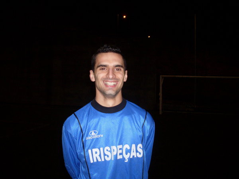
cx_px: 120
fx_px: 262
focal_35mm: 38
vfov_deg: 37.7
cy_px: 90
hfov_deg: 49.0
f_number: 2.8
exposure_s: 1/45
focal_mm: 6.3
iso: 100
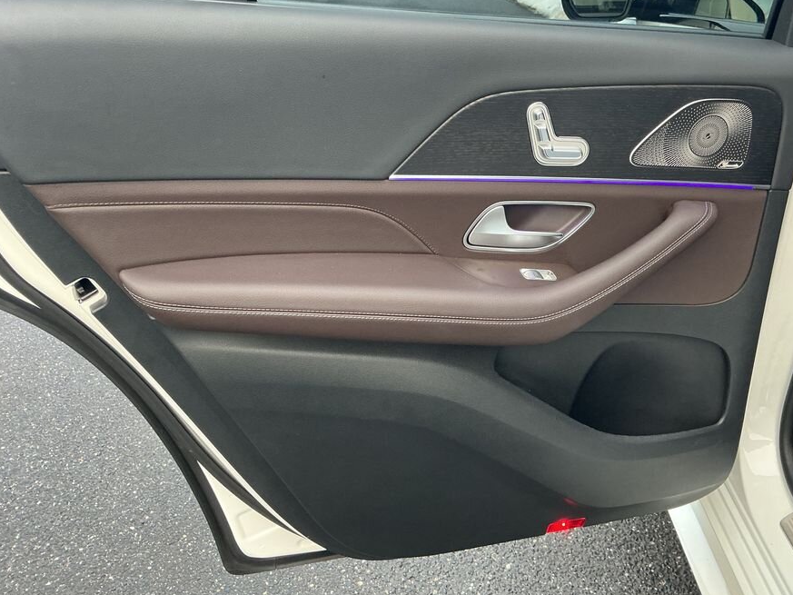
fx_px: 779
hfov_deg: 53.8
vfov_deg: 41.7
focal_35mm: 34
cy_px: 258
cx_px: 447
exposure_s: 1/60
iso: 100
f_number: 1.8
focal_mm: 3
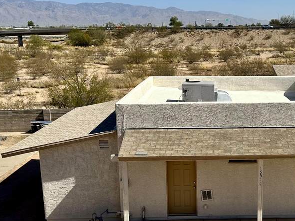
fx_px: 443
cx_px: 228
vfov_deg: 28.0
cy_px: 130
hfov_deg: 35.8
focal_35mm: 52
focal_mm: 6.86
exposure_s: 1/7042
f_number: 1.78
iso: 80
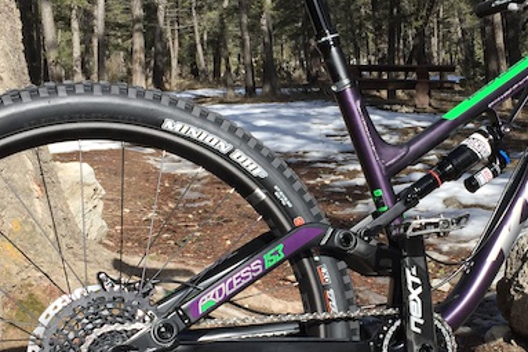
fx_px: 924
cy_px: 225
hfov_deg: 31.5
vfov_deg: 21.5
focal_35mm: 63
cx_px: 376
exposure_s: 1/1412
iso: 32
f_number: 2.2
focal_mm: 4.15
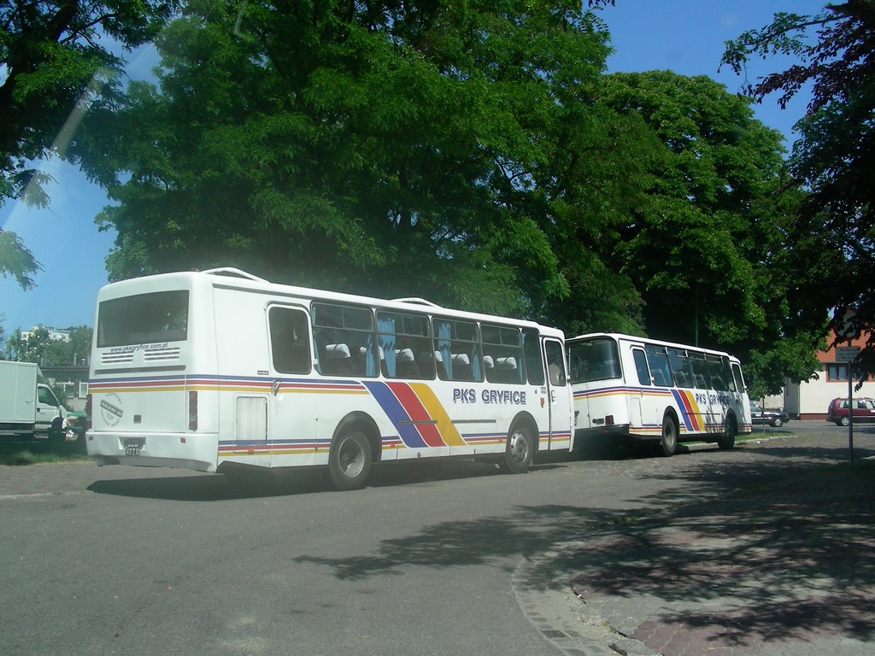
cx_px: 438
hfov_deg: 49.0
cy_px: 328
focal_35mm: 38
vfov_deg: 37.7
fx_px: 961
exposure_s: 1/642
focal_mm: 6.3
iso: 50
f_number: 4
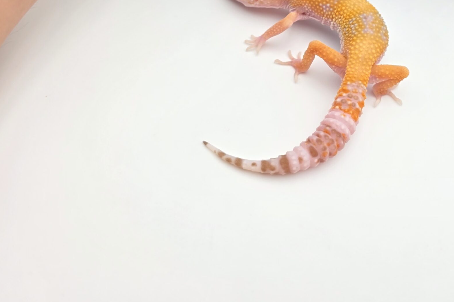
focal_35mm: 39
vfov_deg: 32.8
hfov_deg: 48.2
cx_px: 322
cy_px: 40
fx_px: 492
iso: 25
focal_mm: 6.3
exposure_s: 1/359
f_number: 1.7
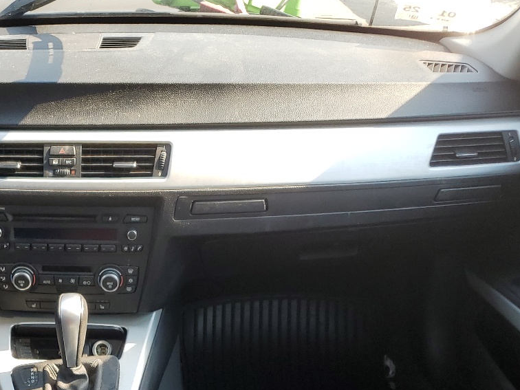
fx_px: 826
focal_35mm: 55
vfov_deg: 25.0
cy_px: 409
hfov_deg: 33.5
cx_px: 76
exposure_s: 1/270
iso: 50
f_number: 1.5
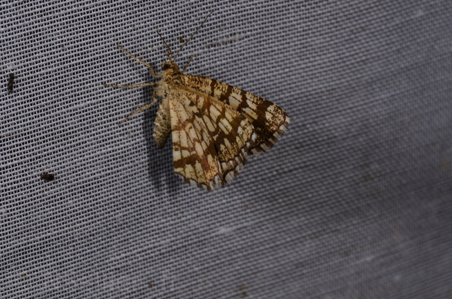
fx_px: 1597
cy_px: 150
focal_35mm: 128
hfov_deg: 16.1
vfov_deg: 10.7
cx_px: 226
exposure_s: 1/60
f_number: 32
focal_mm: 85
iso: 100
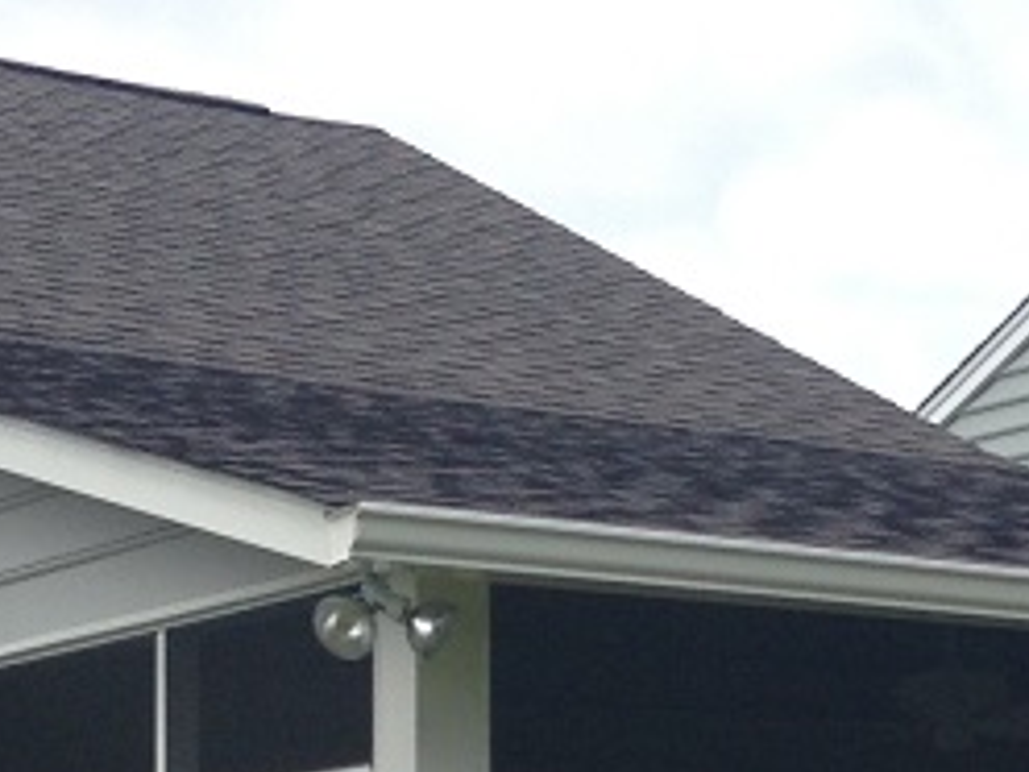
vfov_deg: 10.8
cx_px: 846
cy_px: 1146
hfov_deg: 14.7
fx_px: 3954
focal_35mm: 133
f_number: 2.4
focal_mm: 4.13
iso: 50
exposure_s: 1/935
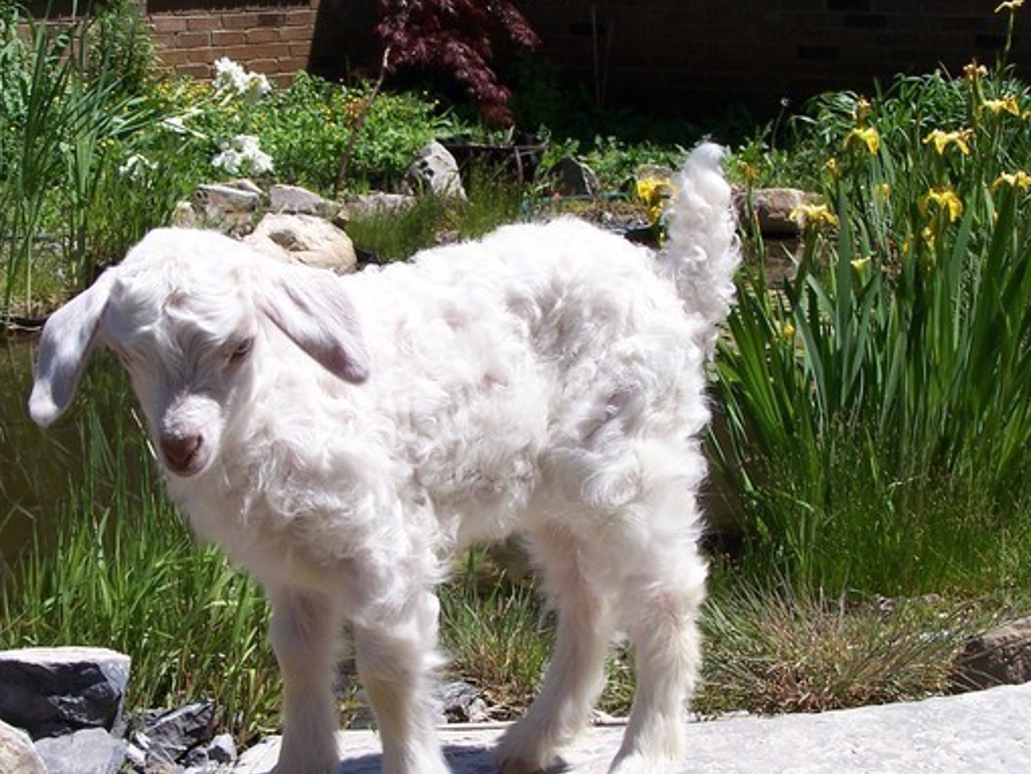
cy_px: 407
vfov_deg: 19.9
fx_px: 2205
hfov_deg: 26.3
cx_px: 429
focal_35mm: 74
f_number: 4
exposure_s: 1/800
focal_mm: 8.5
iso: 80
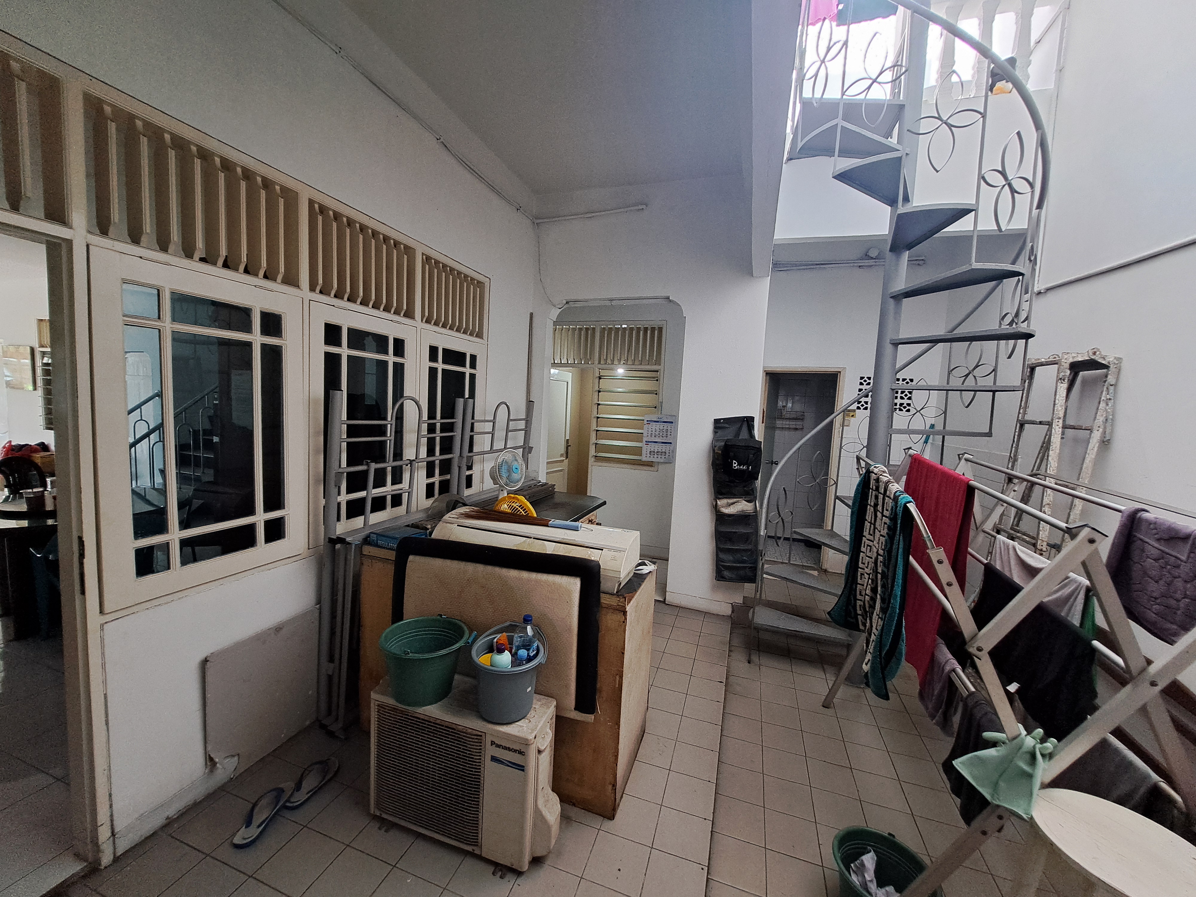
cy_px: 448
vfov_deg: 89.9
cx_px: 598
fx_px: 449
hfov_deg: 106.2
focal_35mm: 13
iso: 160
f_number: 2.2
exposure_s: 1/50
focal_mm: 1.74
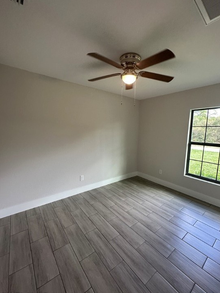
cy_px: 147
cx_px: 117
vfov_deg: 98.2
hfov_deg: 81.7
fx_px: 127
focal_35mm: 15
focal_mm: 2.22
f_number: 2.2
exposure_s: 1/120
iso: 200
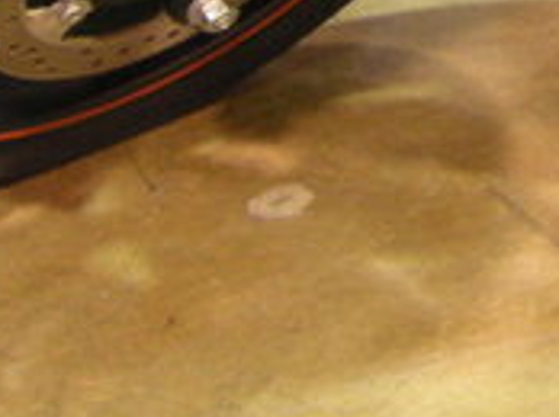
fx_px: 3709
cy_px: -423
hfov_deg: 8.0
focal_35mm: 230
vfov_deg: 6.3
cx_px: 1308
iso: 200
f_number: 5.7
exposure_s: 1
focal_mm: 8.5
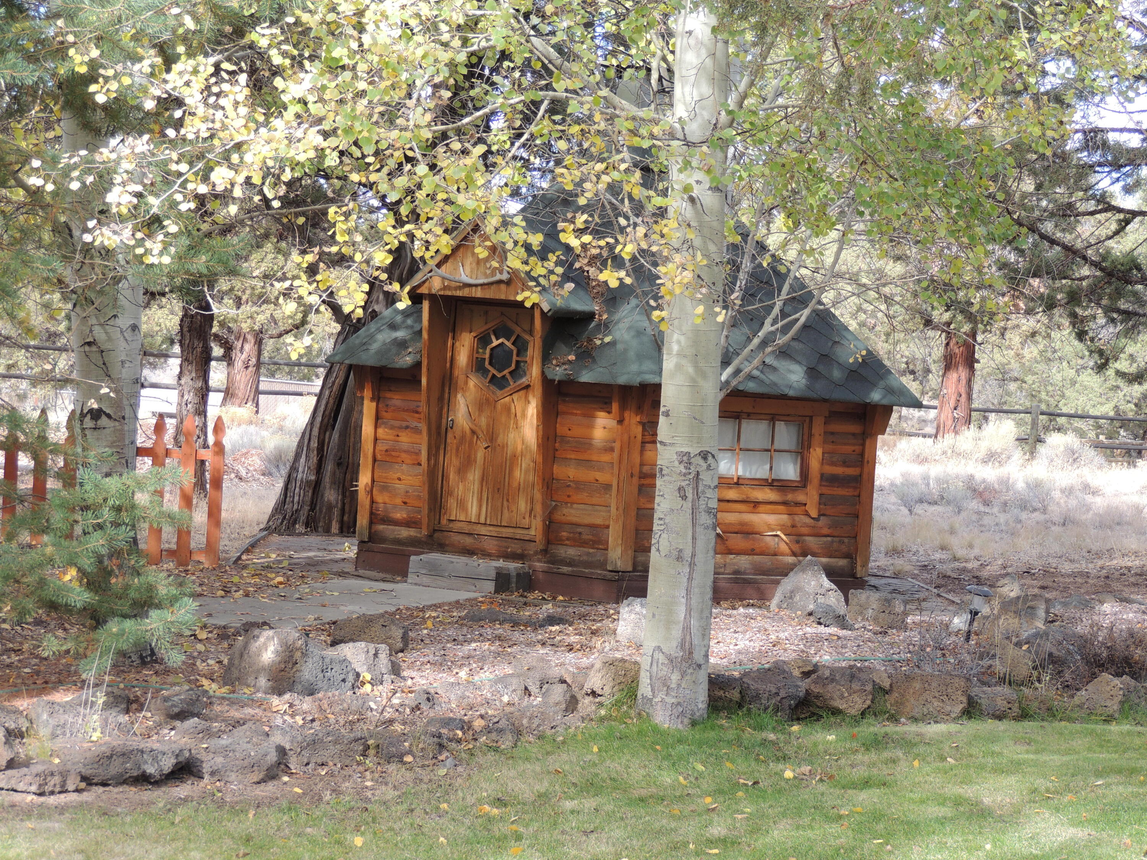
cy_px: 430
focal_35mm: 90
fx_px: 2982
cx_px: 574
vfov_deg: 16.4
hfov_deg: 21.8
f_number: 4.1
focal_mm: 16
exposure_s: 1/100
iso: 100
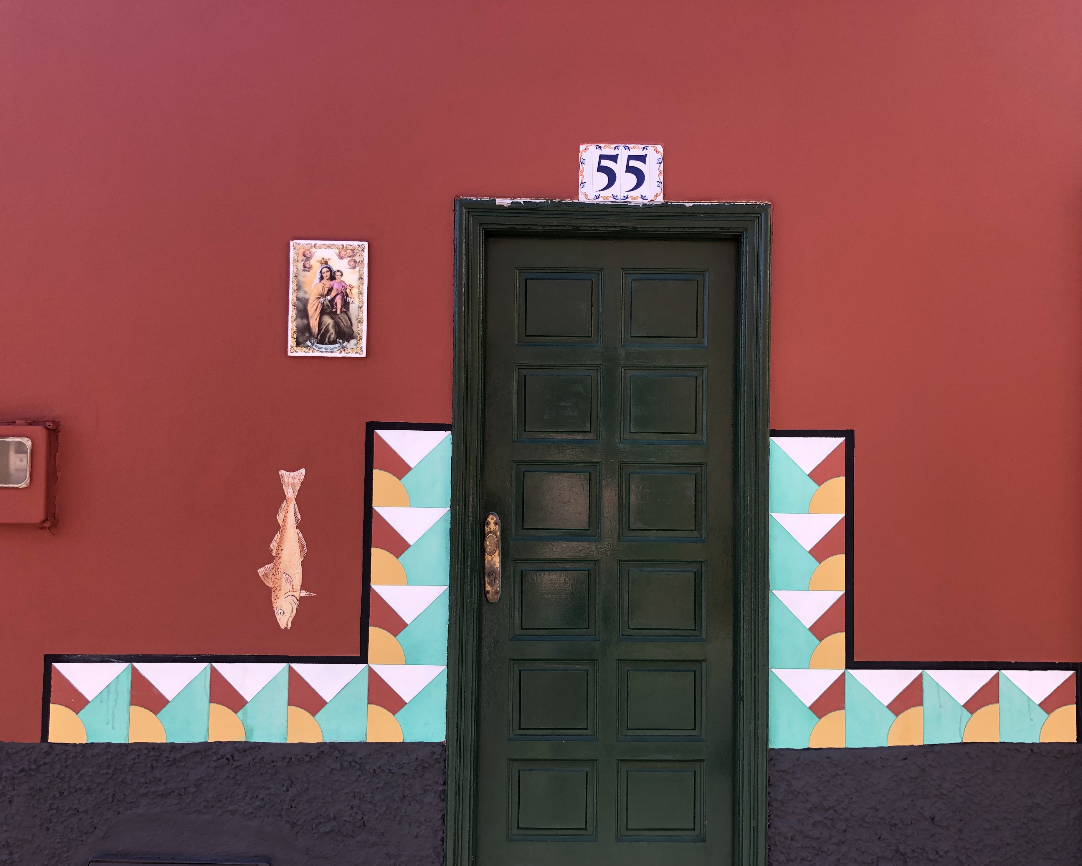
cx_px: 583
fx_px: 961
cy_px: 434
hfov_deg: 58.7
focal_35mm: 30
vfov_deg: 48.5
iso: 20
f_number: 1.8
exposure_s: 1/220
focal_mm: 4
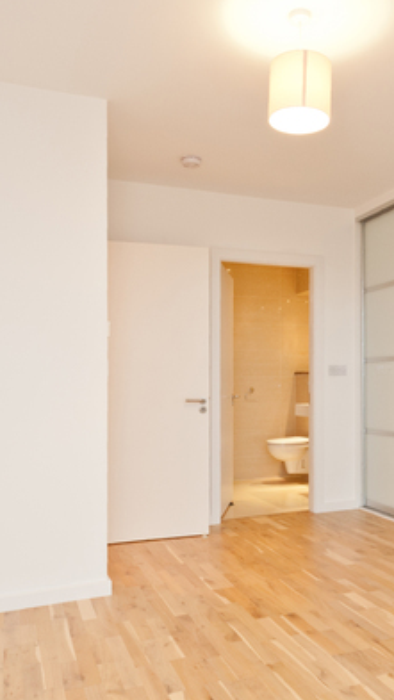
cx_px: 269
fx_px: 594
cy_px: 379
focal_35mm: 32
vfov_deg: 60.9
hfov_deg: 36.2
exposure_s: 1/15
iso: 400
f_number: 7.1
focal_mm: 15
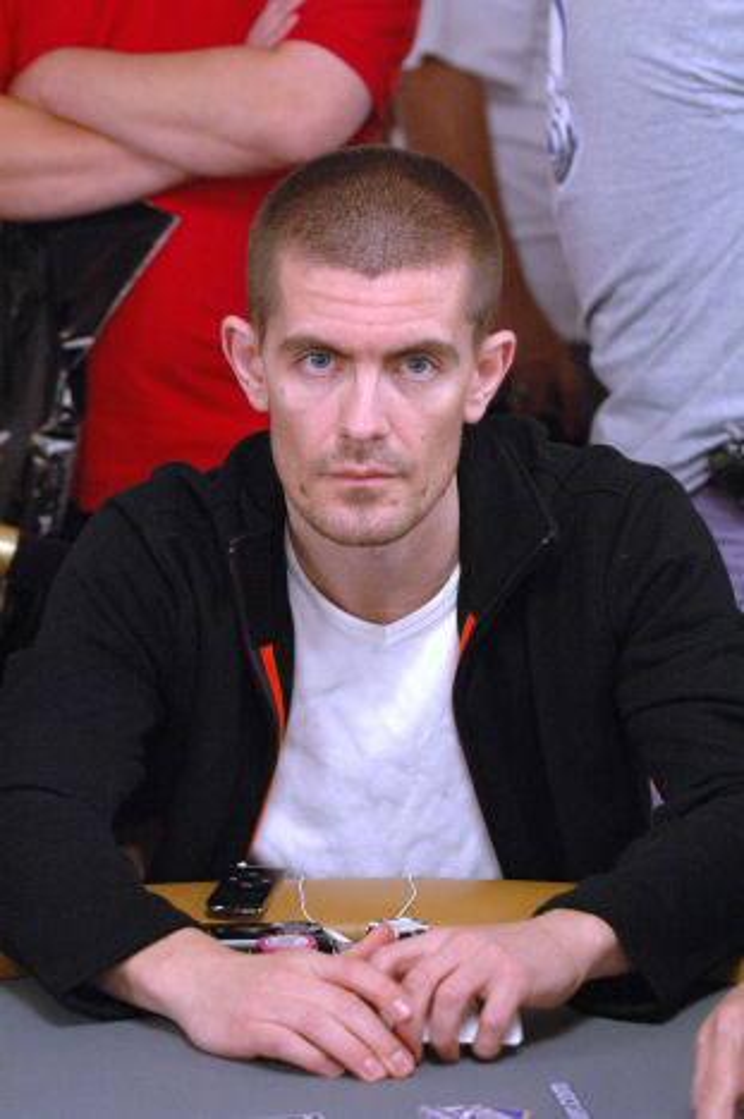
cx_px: 372
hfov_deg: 10.6
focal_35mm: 129
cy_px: 560
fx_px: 4008
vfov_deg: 15.9
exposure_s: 1/40
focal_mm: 86
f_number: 4
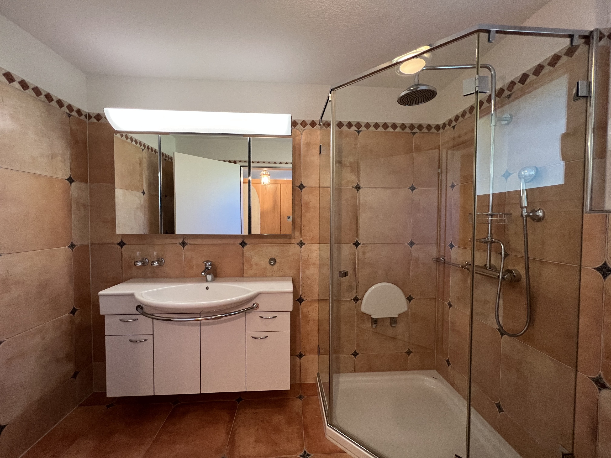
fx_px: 229
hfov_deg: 106.2
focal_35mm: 13
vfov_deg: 89.9
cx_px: 306
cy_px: 229
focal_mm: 1.57
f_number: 1.8
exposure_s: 1/50
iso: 250
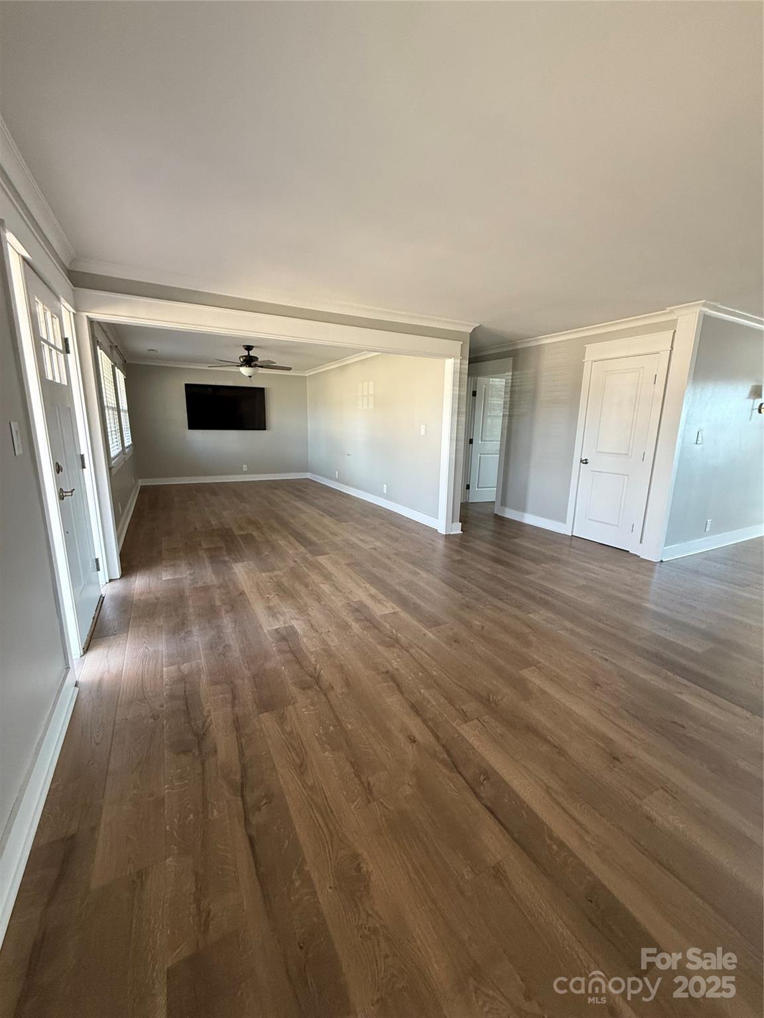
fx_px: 412
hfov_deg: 85.7
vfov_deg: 102.1
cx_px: 382
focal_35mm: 14
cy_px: 509
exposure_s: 1/60
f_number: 2.2
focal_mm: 2.22
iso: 400
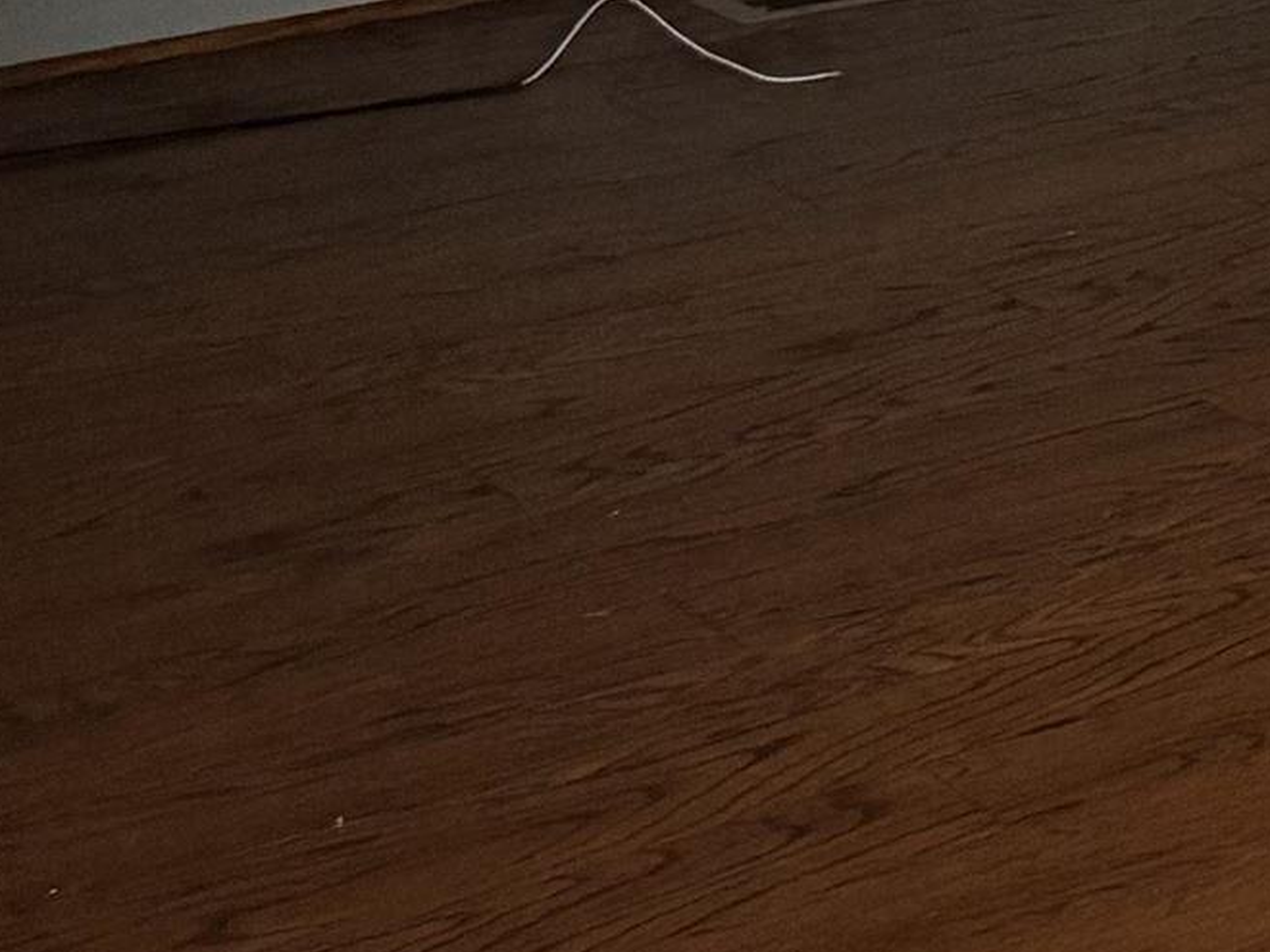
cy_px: -773
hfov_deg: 14.1
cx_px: 2419
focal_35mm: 121
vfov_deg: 11.4
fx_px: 4439
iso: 640
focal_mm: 5.96
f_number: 1.6
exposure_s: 1/30
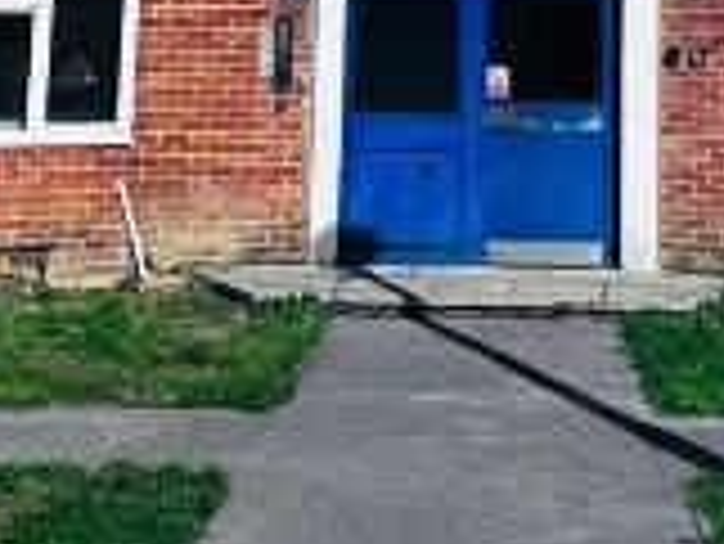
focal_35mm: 89
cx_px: 517
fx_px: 1863
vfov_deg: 15.0
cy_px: -355
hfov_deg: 21.9
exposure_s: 1/3906
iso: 50
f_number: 2.2
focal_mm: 2.22
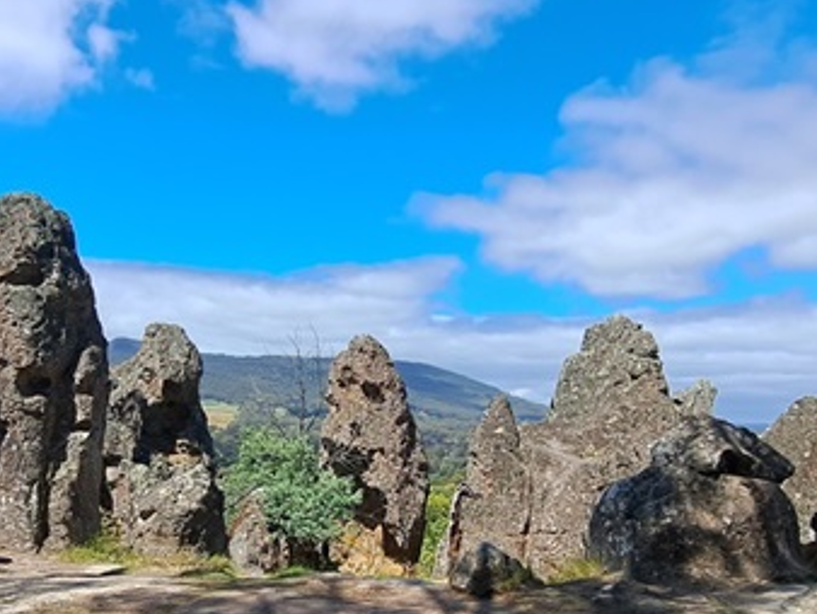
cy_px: 480
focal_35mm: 30
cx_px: 343
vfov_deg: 44.8
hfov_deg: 59.6
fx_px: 709
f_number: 2.2
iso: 50
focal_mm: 1.74
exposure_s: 1/1395
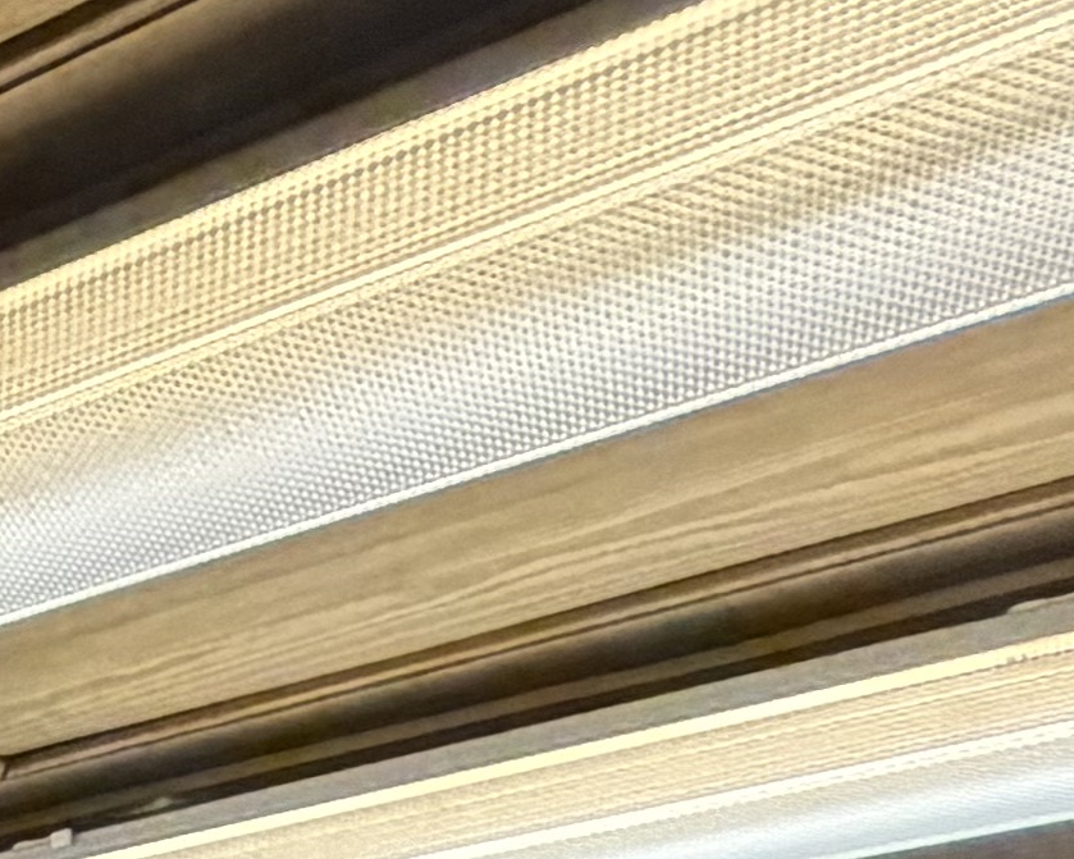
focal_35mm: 93
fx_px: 2956
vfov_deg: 14.0
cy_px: 1696
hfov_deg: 11.5
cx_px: -2129
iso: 200
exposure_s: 1/100
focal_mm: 2.22
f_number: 2.2
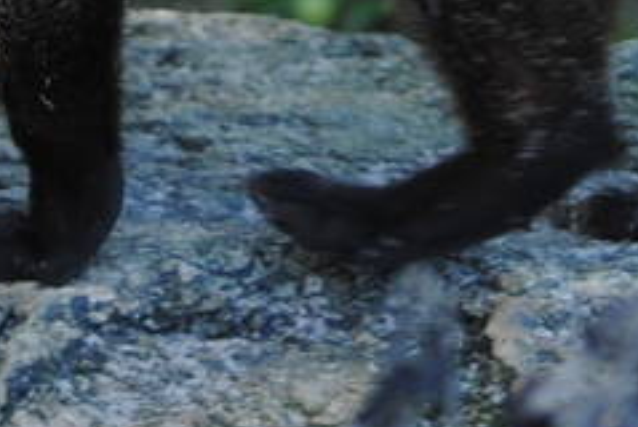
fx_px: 11037
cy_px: -388
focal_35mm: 622
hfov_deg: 3.3
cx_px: 609
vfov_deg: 2.2
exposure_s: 1/125
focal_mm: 62
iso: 200
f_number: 4.5
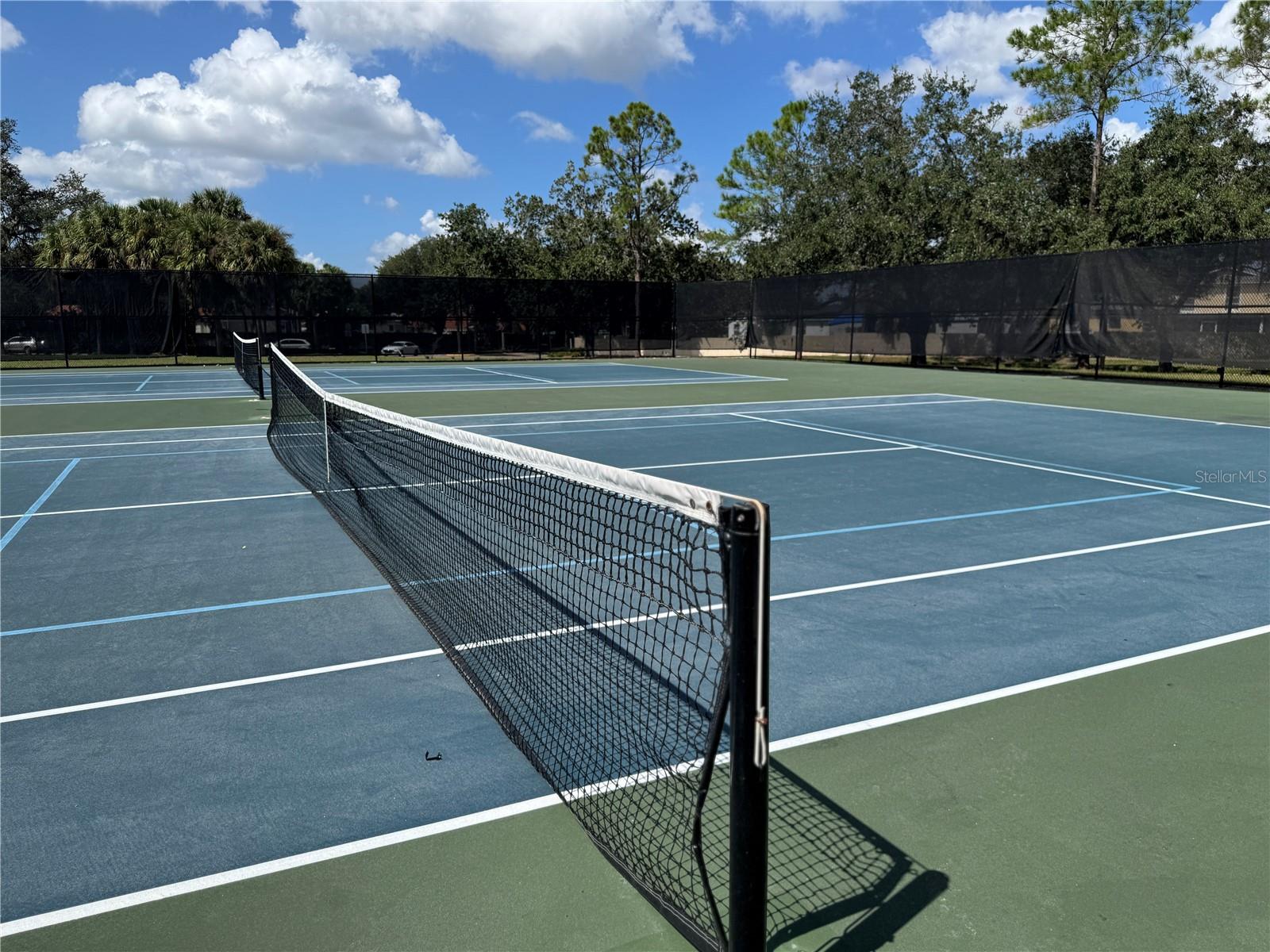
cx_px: 635
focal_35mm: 24
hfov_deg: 71.6
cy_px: 476
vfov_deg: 56.8
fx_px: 881
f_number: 1.78
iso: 80
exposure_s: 1/5814
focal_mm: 6.76
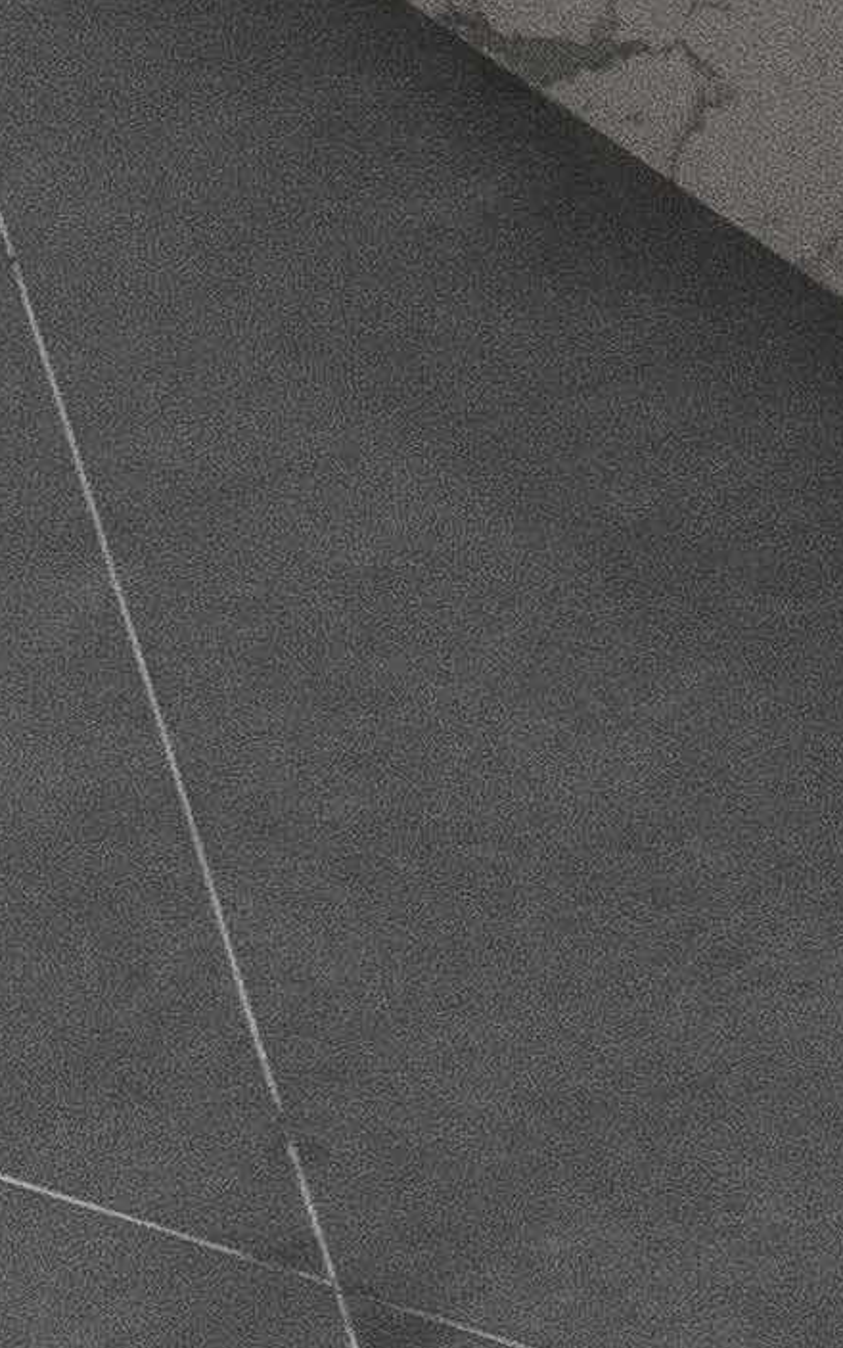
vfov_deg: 3.3
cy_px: 1225
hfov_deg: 2.0
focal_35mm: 640
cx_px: 4974
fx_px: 23502
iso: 1600
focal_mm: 60
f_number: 5.6
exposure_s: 1/20
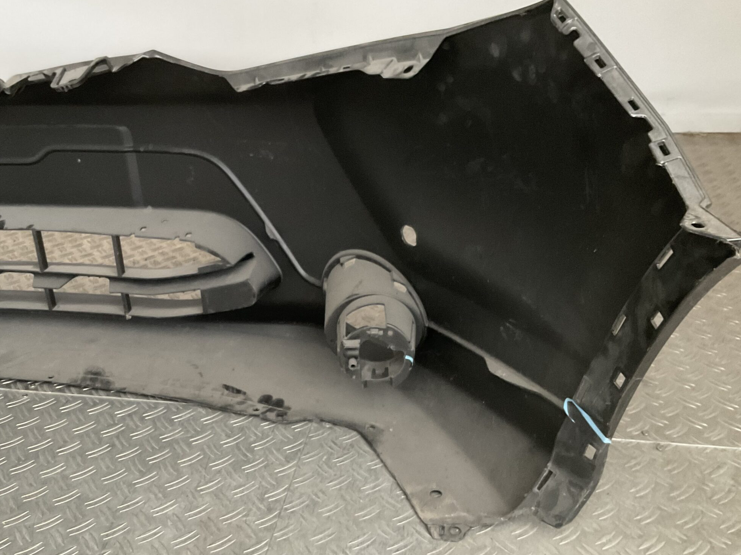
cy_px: 300
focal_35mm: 38
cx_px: 288
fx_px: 813
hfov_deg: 48.6
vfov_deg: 37.7
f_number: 1.8
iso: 250
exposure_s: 1/50
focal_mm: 3
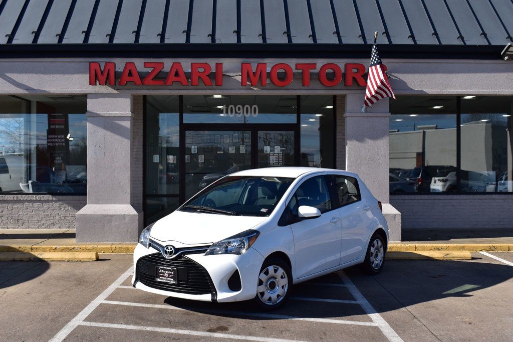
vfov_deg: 30.8
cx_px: 256
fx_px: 620
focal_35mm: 44
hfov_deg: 45.0
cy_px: 171
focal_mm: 29
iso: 320
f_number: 11
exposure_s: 1/500
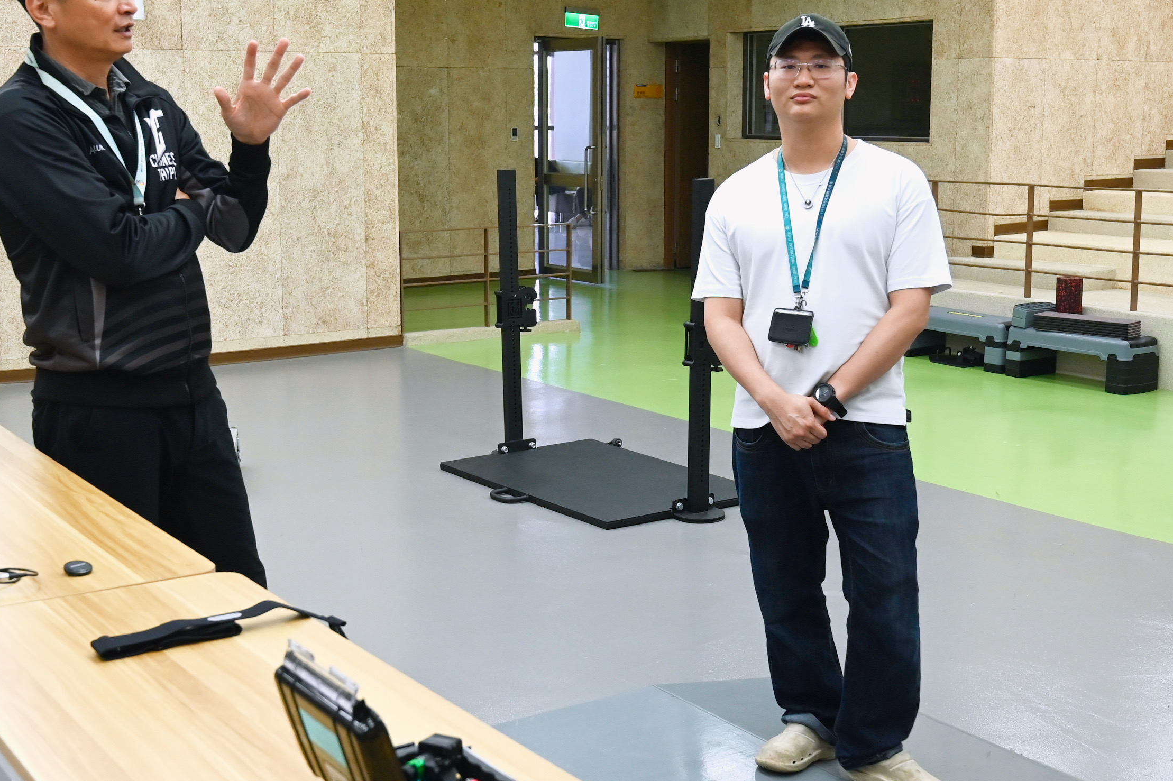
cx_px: 565
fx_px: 1596
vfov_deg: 27.5
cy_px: 360
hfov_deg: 40.4
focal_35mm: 49
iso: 800
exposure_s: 1/200
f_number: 5.6
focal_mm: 24
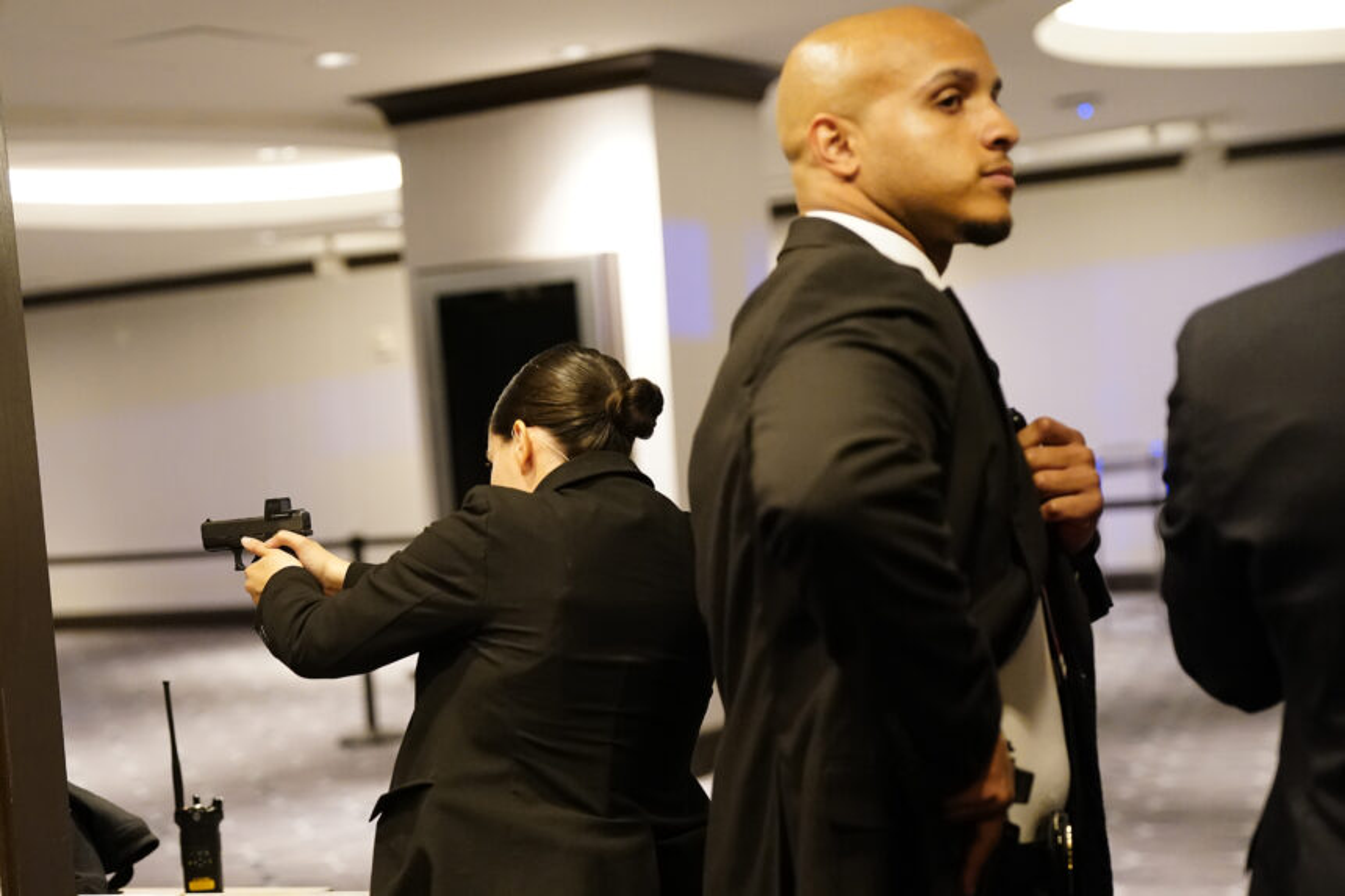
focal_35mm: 53
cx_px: 672
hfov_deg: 37.5
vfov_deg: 25.5
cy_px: 448
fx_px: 1980
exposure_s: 1/320
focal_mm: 53
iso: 5000
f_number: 2
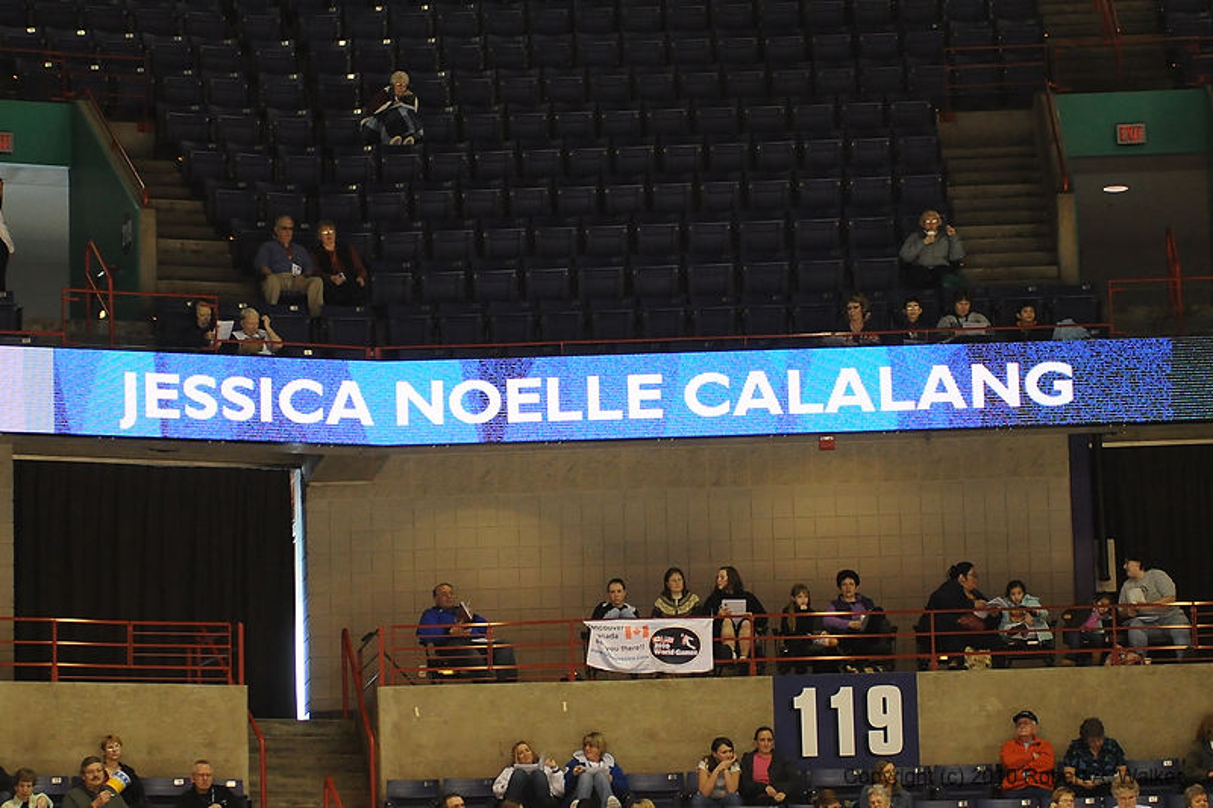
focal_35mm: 105
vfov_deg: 13.0
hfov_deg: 19.5
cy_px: 404
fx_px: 3537
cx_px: 606
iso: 1400
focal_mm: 70
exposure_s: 1/250
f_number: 2.8
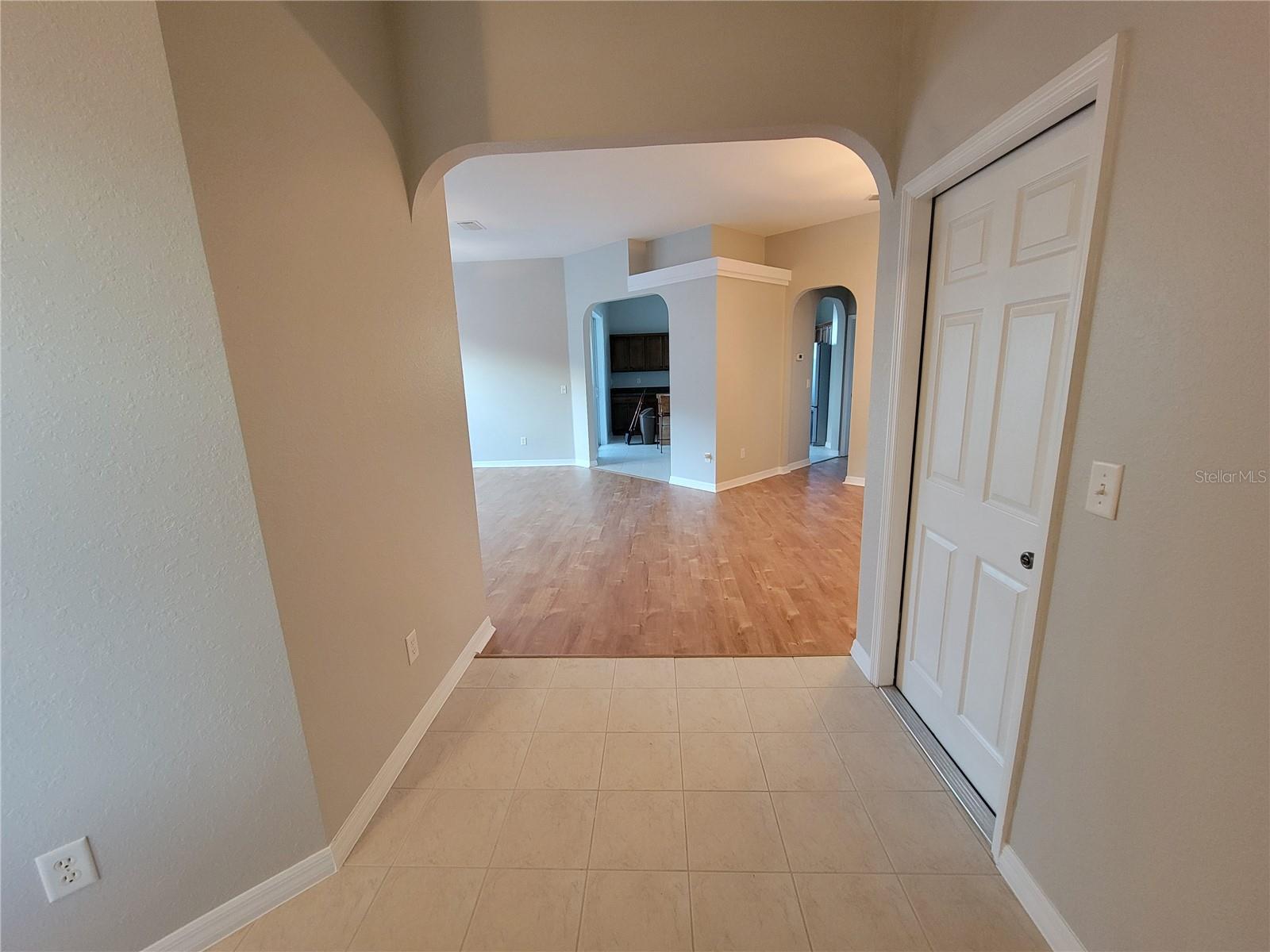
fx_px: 477
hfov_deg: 106.2
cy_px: 476
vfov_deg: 89.9
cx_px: 635
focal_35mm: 13
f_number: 2.2
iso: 400
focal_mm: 2.2
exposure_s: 1/30
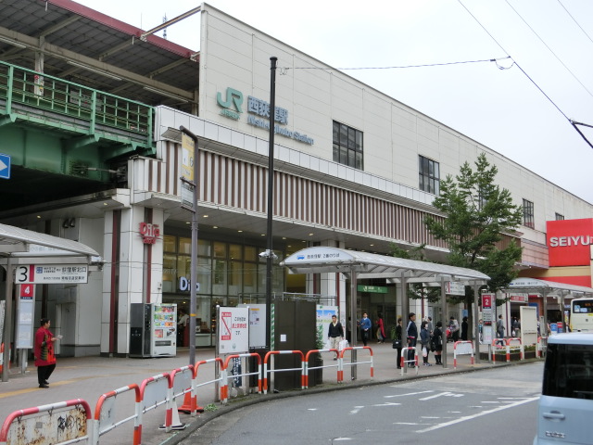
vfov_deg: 32.2
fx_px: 771
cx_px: 296
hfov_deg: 42.1
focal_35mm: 45
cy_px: 222
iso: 80
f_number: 4.4
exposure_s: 1/200
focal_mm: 8
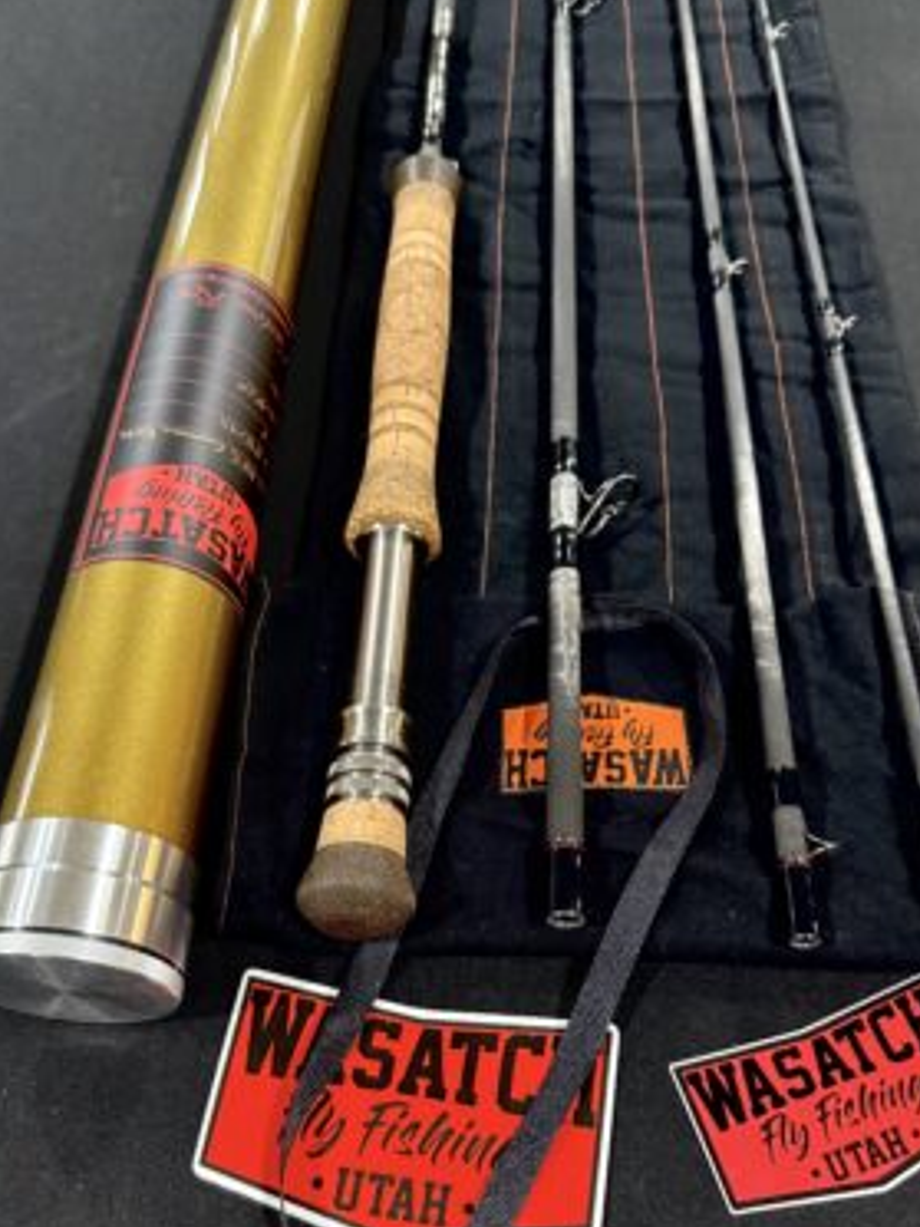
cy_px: 719
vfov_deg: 58.0
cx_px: 472
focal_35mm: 31
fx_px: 1099
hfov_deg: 45.4
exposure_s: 1/40
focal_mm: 6.76
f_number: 1.78
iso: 1000
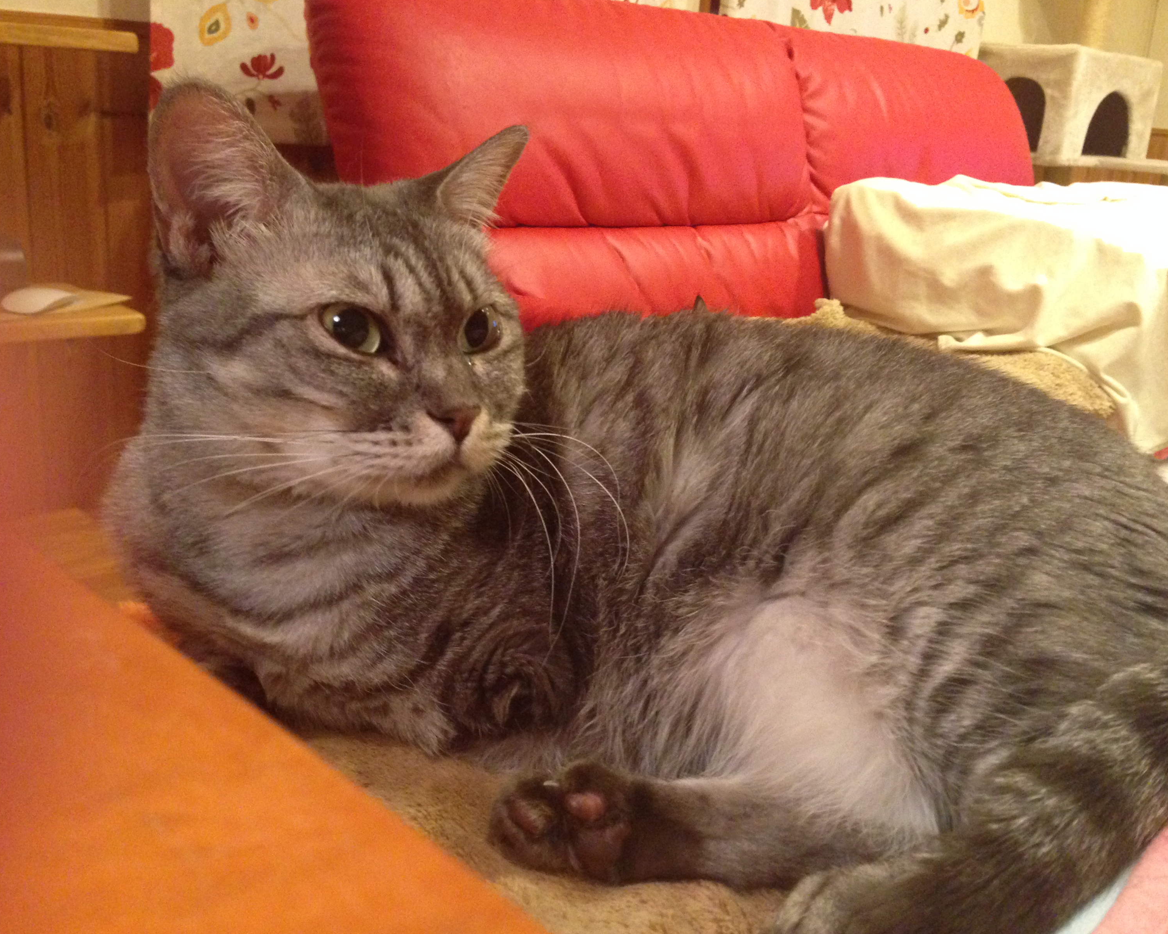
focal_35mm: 35
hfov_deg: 51.5
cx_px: 605
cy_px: 464
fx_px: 1210
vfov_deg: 42.2
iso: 400
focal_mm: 4.12
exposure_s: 1/15
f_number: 2.4
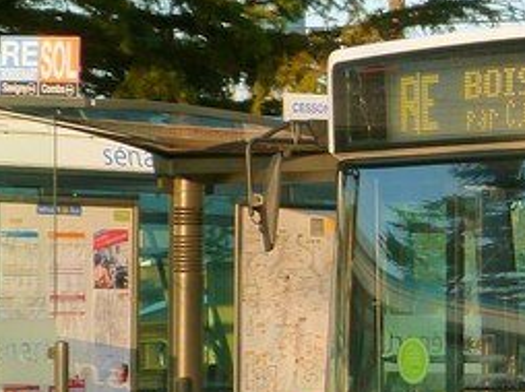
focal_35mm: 206
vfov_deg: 7.2
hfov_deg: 9.1
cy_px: 322
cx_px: 1046
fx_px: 3121
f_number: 4
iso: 125
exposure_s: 1/125
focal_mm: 9.2
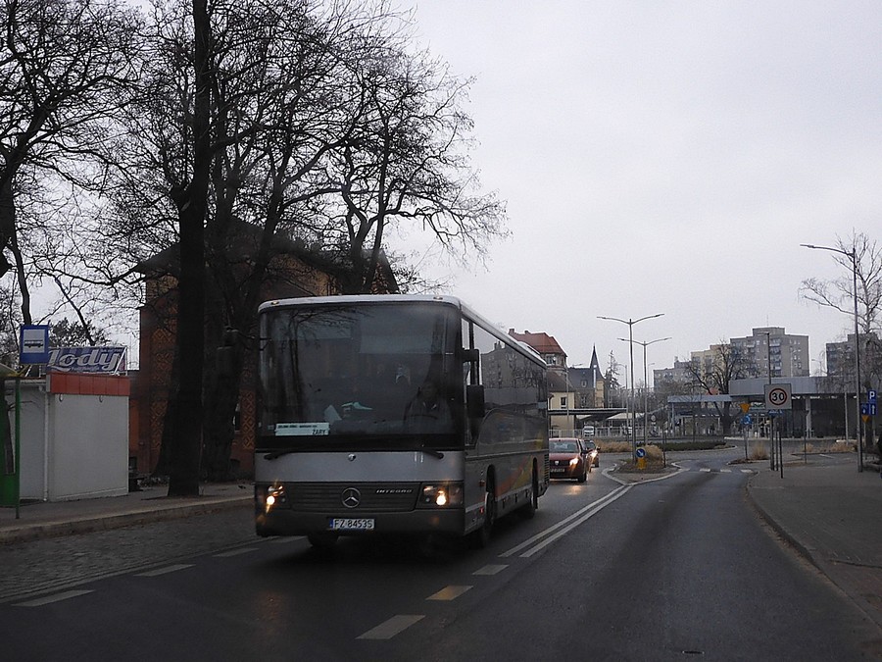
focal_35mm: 45
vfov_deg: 32.2
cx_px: 441
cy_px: 331
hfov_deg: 42.1
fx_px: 1147
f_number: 4
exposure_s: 1/250
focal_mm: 8
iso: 220
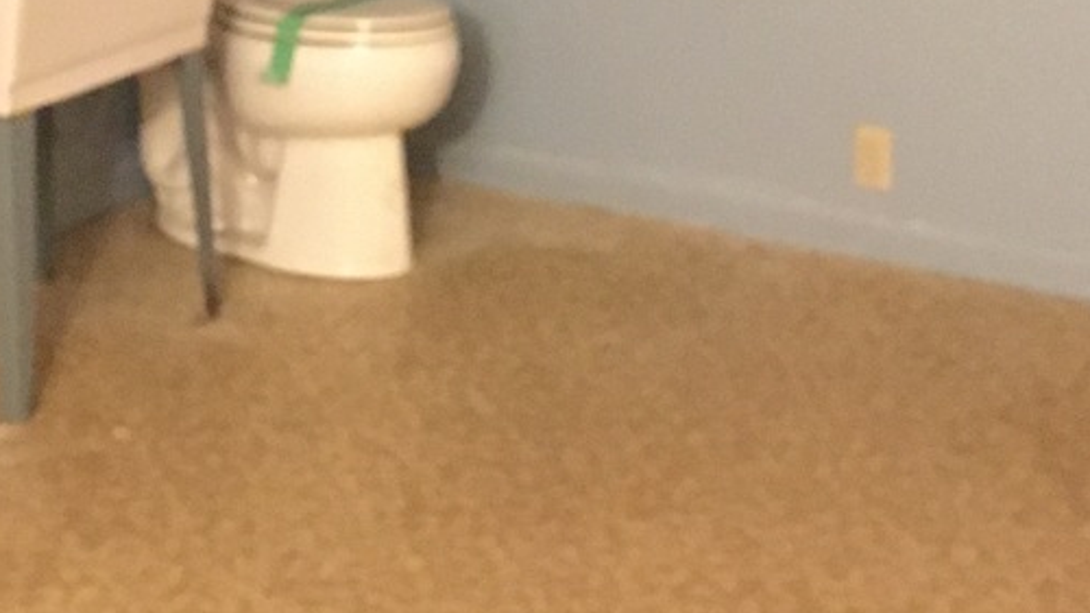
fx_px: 2630
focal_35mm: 91
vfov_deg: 12.8
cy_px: -229
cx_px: 482
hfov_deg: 23.4
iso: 640
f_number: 2.2
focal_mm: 4.15
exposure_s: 1/15
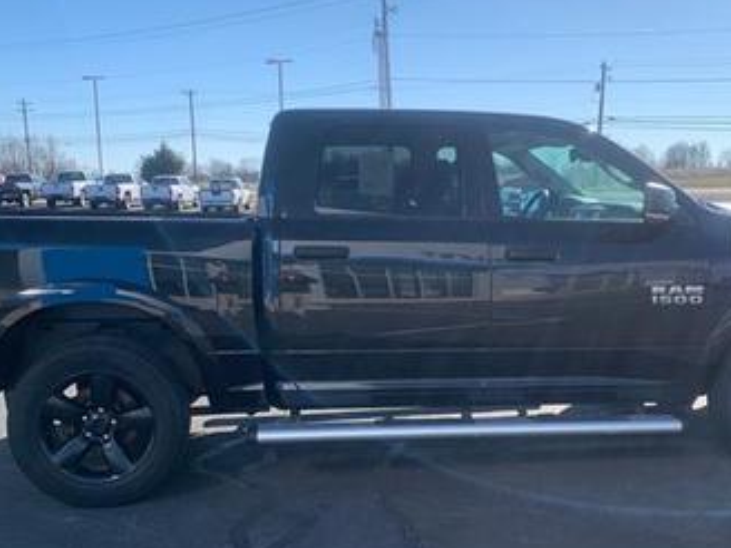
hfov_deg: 46.8
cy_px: 323
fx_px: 845
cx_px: 377
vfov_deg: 35.9
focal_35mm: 40
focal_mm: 4.25
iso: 25
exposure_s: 1/1880
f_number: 1.8
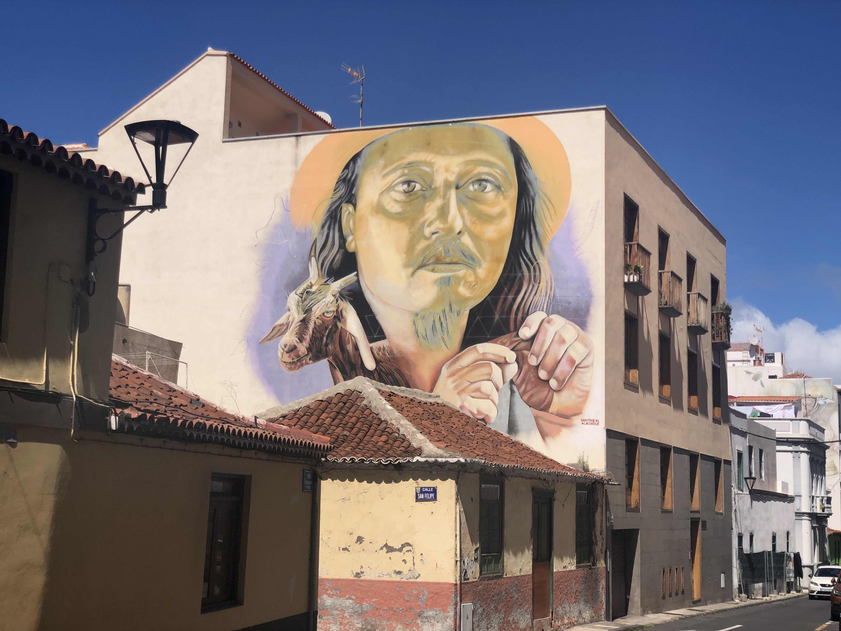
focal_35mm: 52
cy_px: 316
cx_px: 420
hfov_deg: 36.8
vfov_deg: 28.0
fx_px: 1263
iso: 16
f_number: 2.4
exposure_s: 1/2825
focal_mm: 6
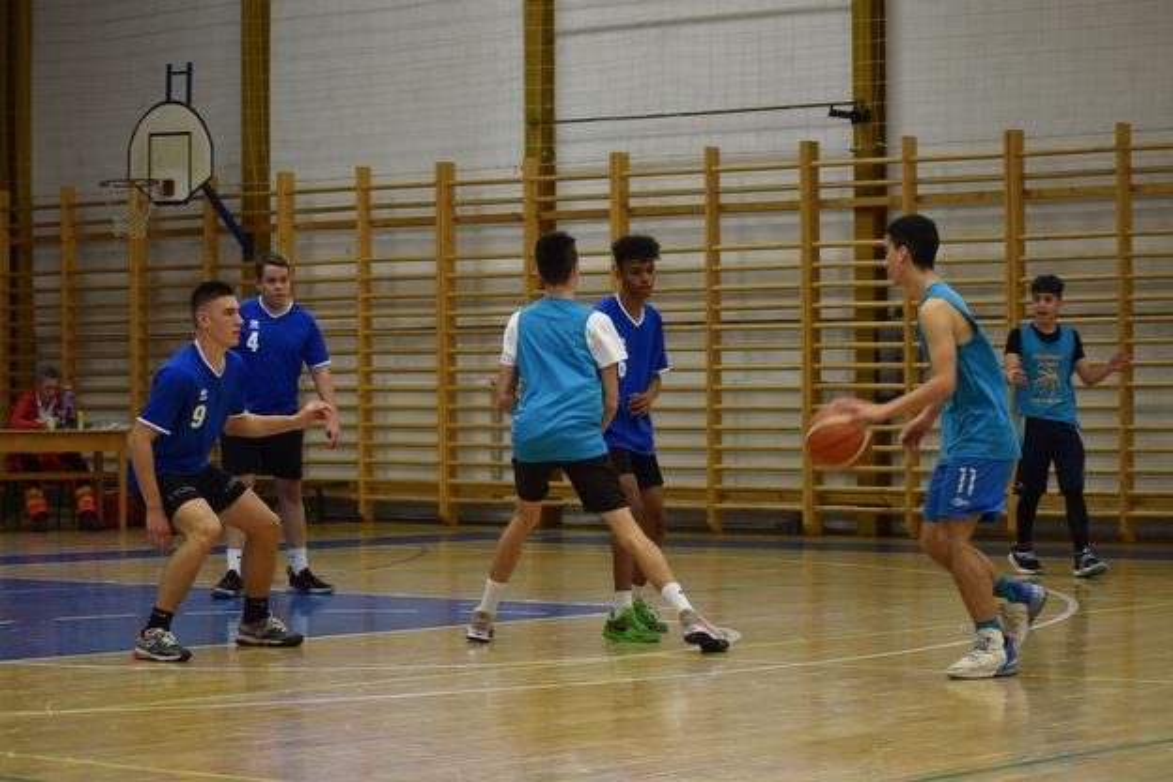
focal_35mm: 105
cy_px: 391
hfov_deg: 19.5
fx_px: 3421
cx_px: 586
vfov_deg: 13.0
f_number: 4.5
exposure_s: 1/125
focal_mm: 70
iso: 900
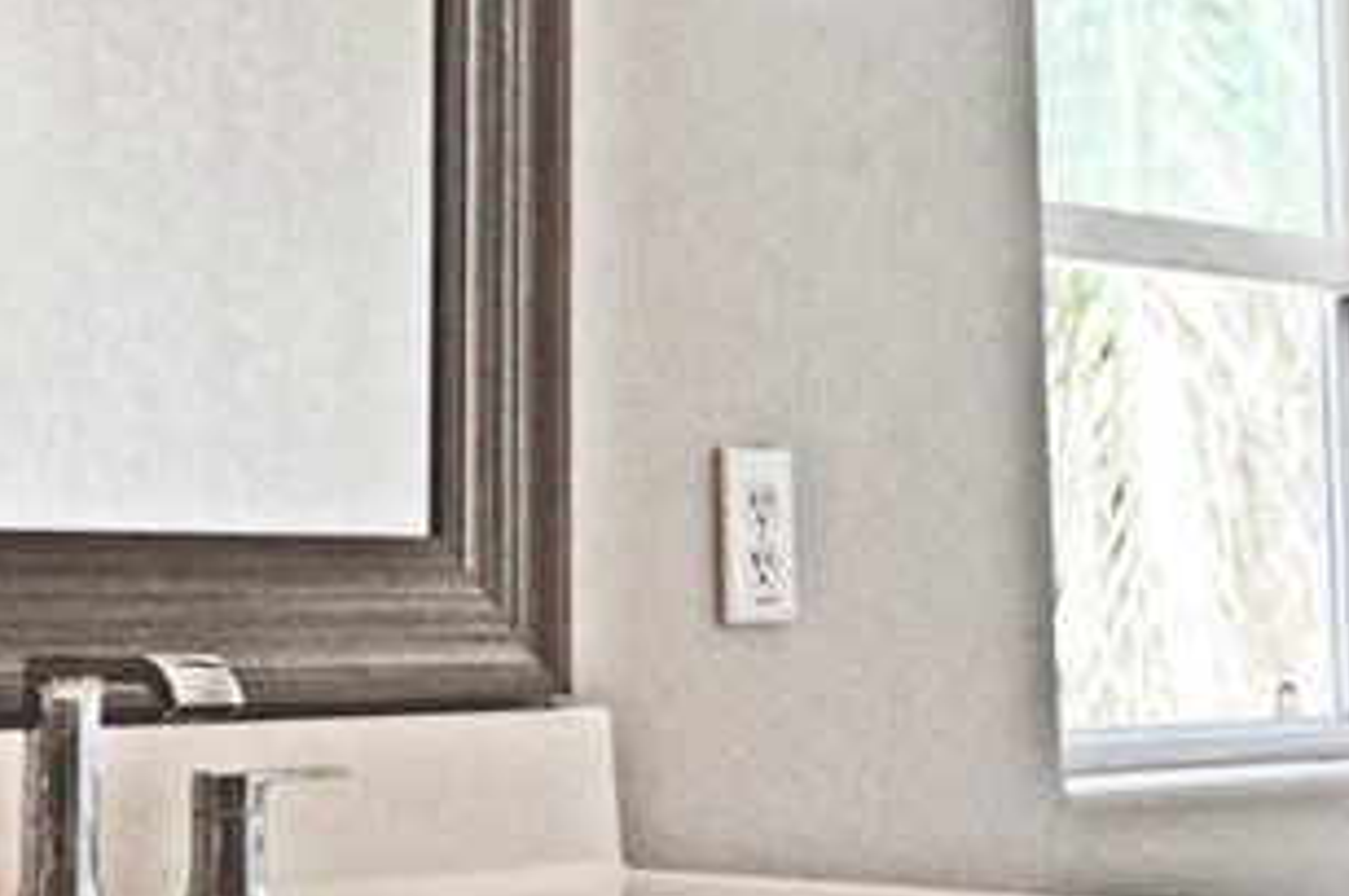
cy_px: 9
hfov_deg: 22.6
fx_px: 3369
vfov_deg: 14.9
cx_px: 685
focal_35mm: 90
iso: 400
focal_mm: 18
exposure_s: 1/100
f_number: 5
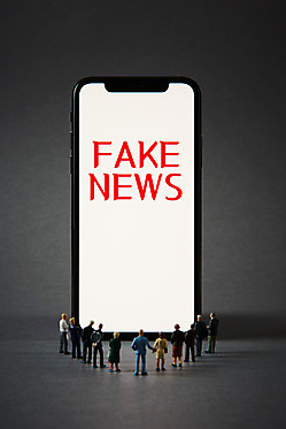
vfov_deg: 27.0
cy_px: 202
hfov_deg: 18.2
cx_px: 137
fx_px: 893
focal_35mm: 75
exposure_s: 1.3
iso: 125
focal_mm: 70
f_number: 22
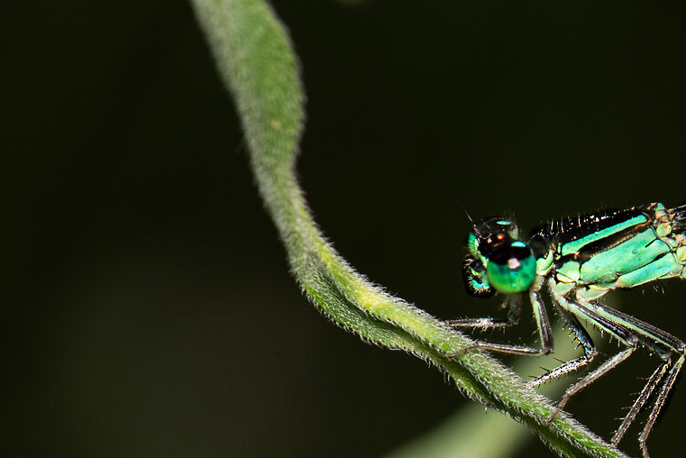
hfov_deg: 6.2
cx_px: 890
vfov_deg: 4.2
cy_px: 371
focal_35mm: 331
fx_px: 6309
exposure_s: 1/200
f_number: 11
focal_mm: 105
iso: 200
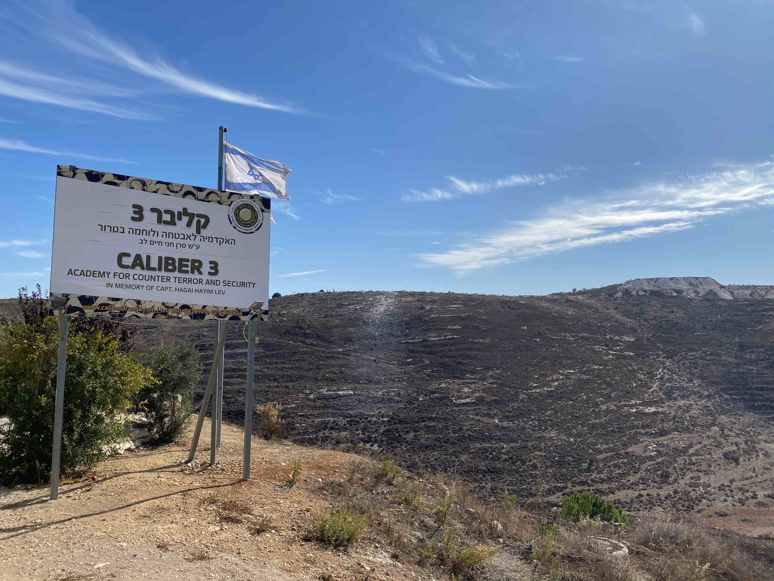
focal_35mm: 26
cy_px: 290
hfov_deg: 67.3
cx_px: 387
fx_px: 581
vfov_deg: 53.1
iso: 32
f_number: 1.8
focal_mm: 4.25
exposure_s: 1/6098
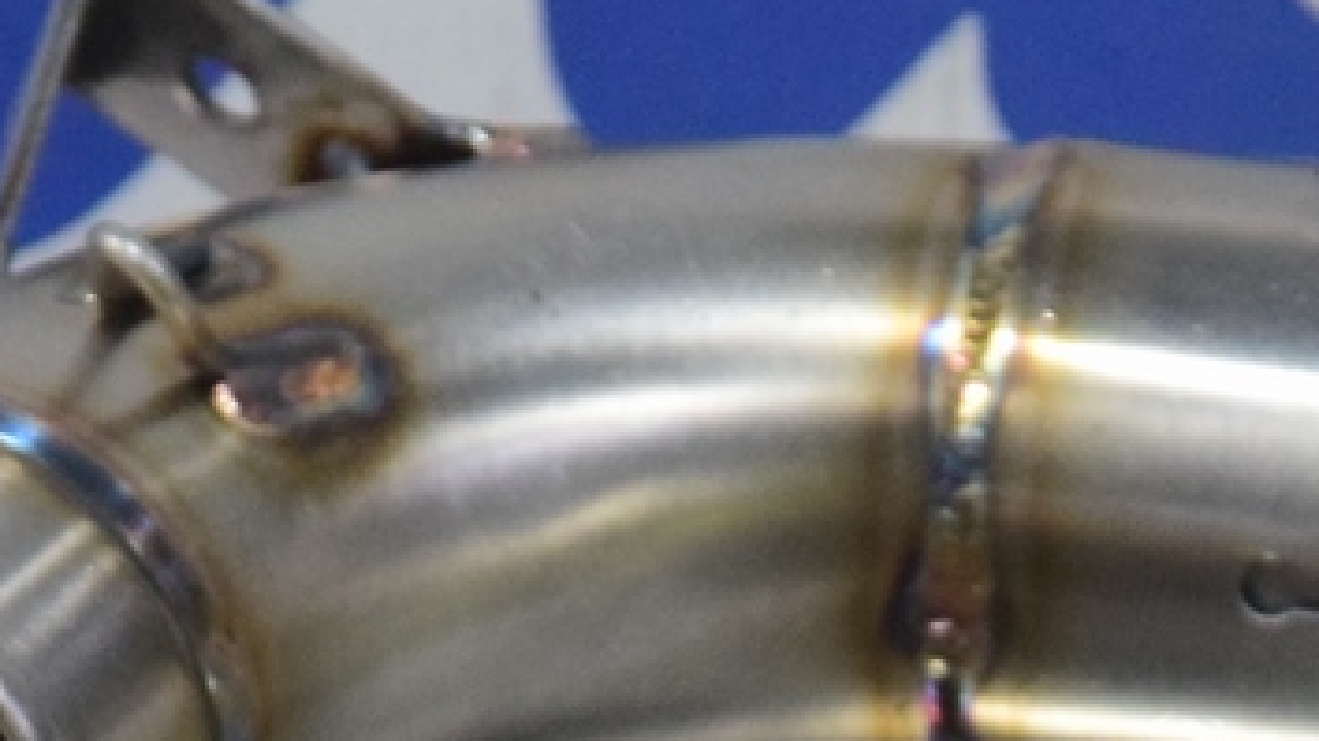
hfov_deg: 4.3
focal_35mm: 497
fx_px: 17380
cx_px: 749
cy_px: 1683
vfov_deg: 2.4
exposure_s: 1/25
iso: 2000
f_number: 5.6
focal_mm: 70
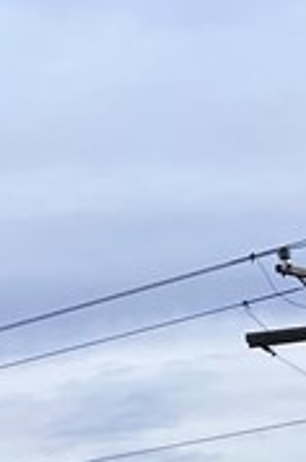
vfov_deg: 12.4
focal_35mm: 156
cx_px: -988
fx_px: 1997
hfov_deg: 6.6
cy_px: 742
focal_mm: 5.1
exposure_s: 1/4651
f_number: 1.6
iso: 50
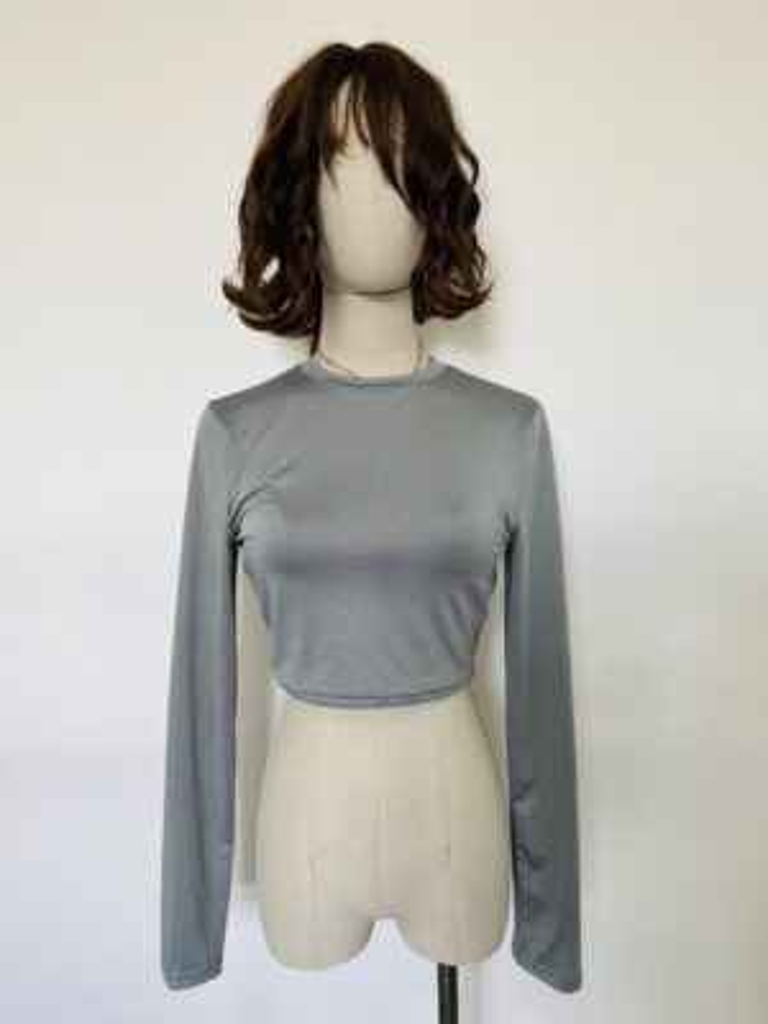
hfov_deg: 56.8
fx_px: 710
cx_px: 384
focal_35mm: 24
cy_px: 512
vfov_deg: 71.6
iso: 200
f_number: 1.78
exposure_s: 1/120
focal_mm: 6.76
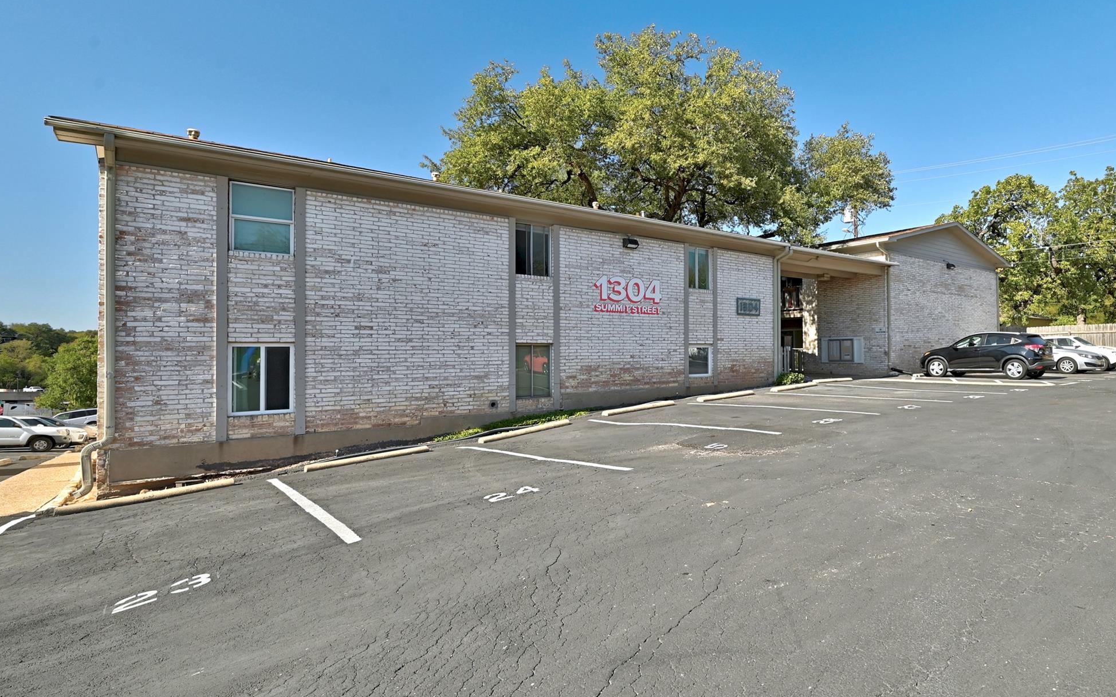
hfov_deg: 101.4
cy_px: 331
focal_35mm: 15
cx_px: 573
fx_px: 456
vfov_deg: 74.7
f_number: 10
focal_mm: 14
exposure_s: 1/200
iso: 400
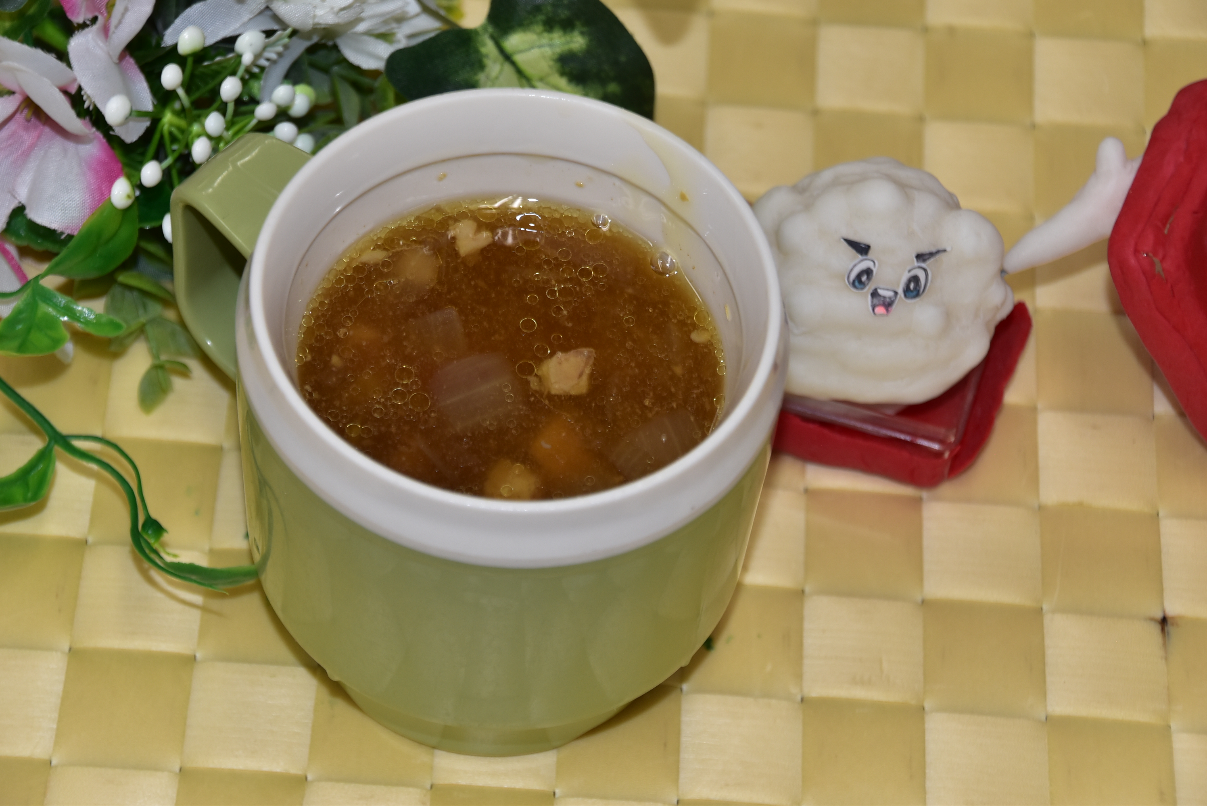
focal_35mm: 128
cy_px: 403
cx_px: 604
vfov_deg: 10.8
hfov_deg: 16.1
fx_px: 4278
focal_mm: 85
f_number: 5.6
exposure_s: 1/100
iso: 400
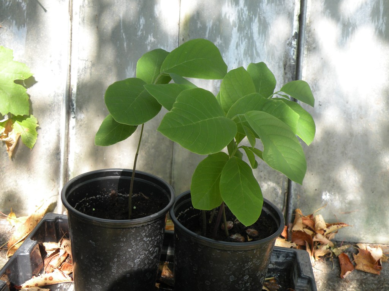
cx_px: 194
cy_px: 146
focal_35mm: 42
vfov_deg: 34.3
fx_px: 472
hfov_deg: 44.8
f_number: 3.5
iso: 64
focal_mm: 7.4
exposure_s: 1/93.5
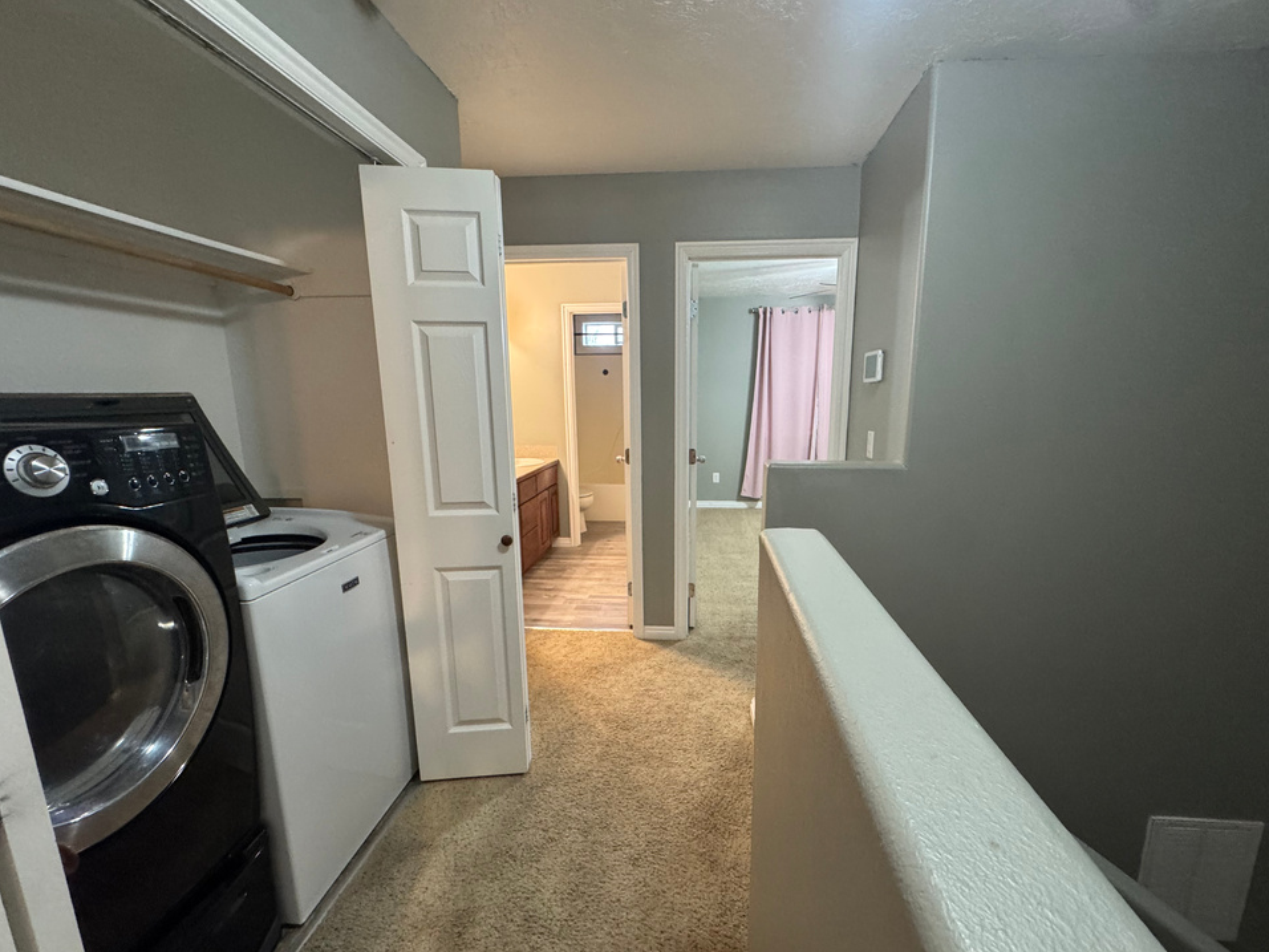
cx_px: 666
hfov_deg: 98.1
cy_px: 498
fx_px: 550
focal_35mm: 15
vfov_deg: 81.7
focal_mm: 2.22
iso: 400
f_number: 2.2
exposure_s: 1/60
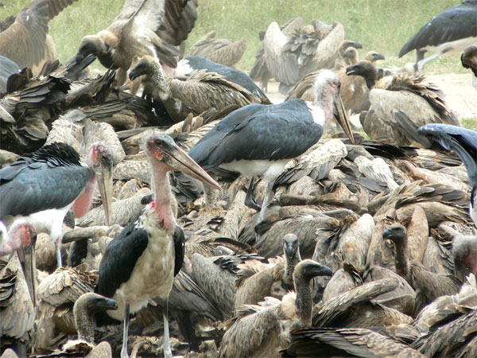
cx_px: 238
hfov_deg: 4.7
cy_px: 179
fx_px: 5787
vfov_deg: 3.5
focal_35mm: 420
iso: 80
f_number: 4
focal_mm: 55.2
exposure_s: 1/160
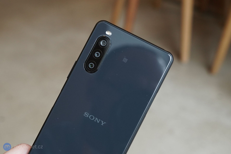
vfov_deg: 37.9
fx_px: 225
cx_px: 116
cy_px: 77
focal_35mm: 35
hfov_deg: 54.4
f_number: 5
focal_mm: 35
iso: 2000
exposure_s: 1/200
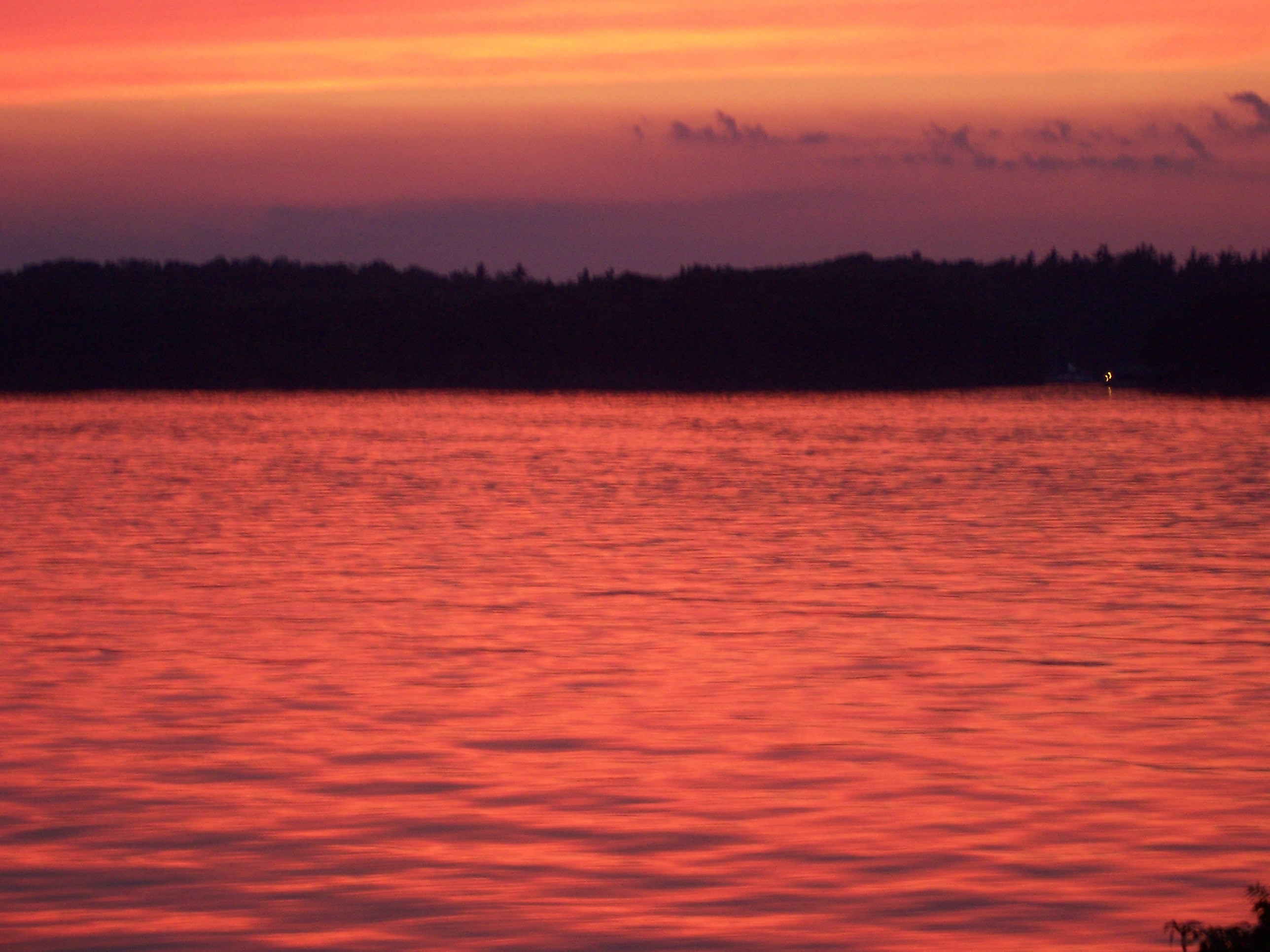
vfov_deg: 11.2
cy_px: 476
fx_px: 4843
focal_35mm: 132
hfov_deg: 14.9
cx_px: 635
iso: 140
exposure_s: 1/8
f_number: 4.8
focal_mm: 22
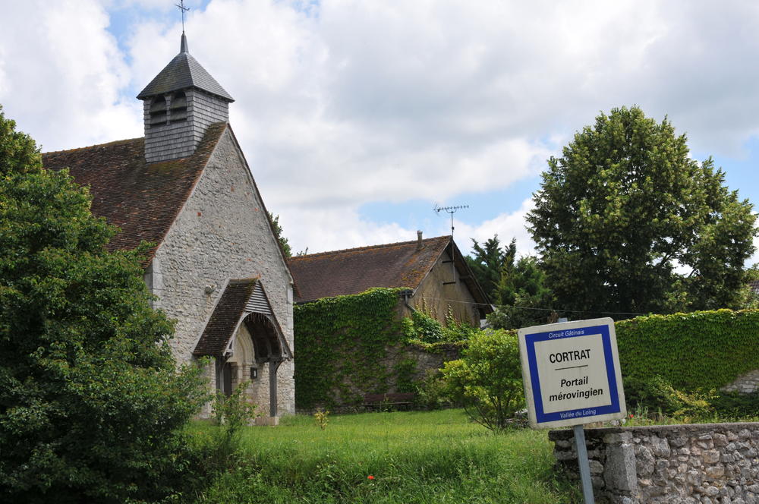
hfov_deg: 33.4
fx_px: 1263
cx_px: 380
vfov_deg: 22.6
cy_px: 252
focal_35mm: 60
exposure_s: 1/400
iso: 200
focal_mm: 40
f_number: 10
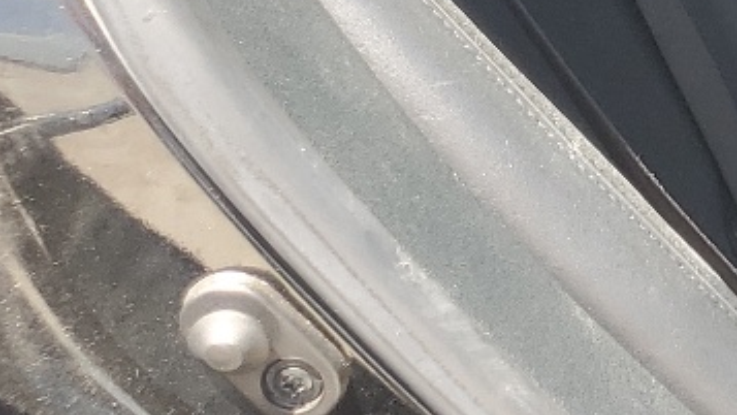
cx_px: 1501
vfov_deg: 9.4
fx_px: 2482
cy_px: -114
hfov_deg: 14.1
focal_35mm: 127
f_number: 1.5
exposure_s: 1/323
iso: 50
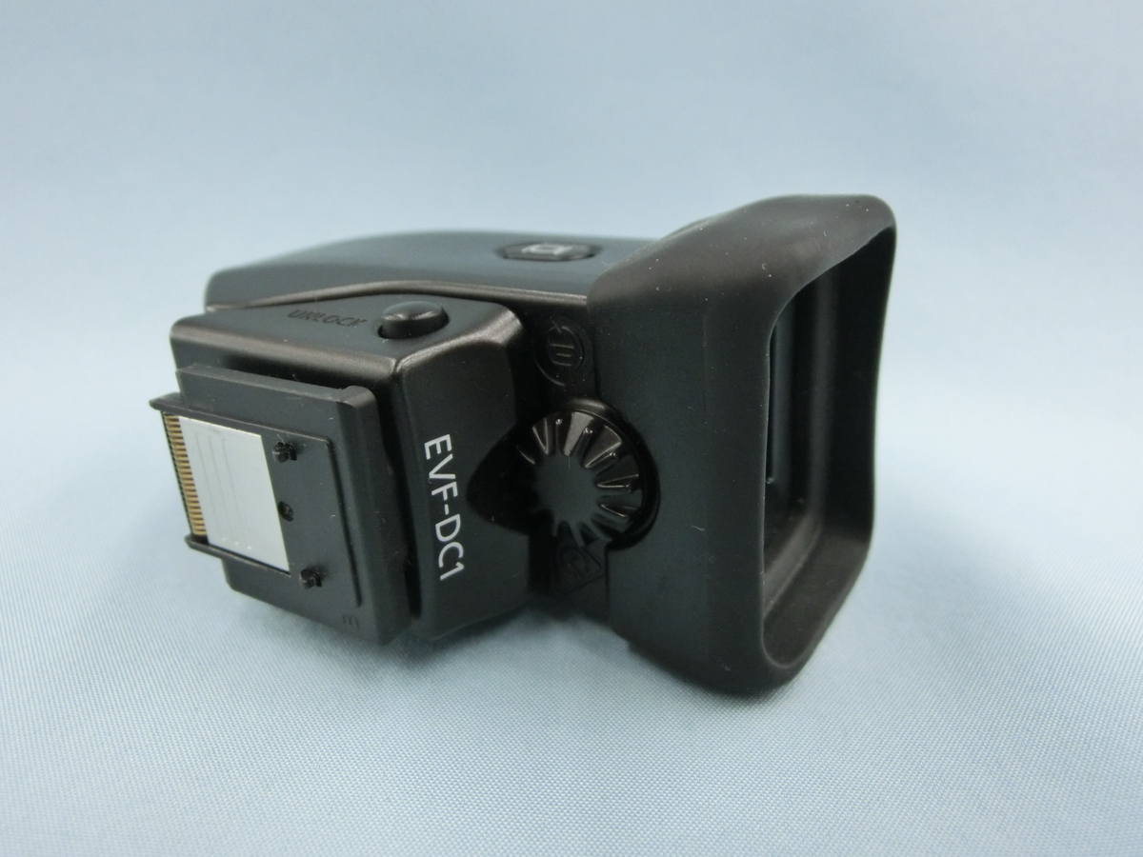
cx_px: 572
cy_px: 428
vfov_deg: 49.7
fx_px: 925
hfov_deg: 63.4
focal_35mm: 28
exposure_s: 1/125
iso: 320
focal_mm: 4.87
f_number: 3.3
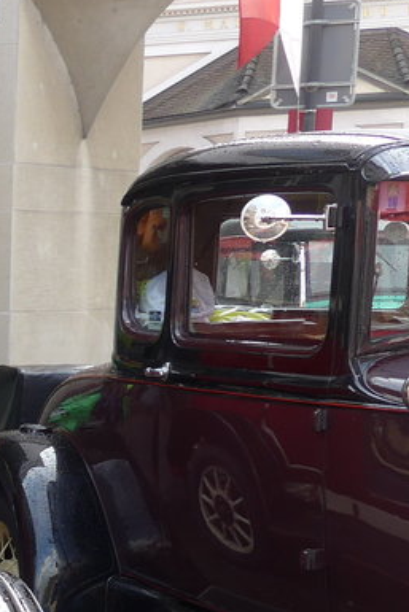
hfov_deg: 12.2
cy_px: 591
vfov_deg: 21.0
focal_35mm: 94
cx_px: -516
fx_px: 1600
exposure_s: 1/250
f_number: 2.8
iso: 80
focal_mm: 6
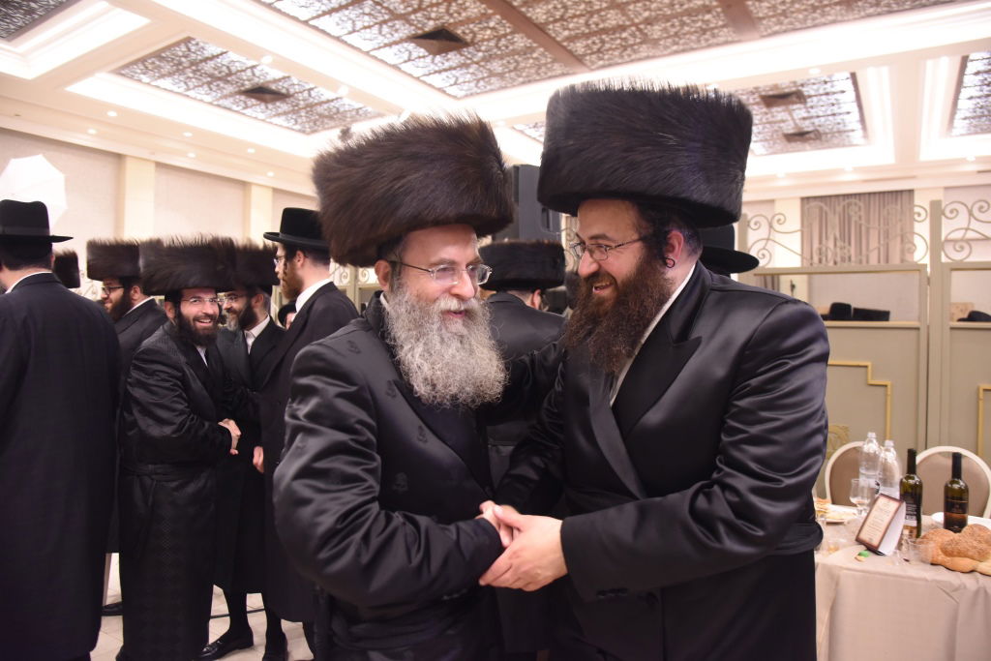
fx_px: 661
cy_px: 330
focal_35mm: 24
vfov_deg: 53.1
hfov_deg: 73.7
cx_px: 496
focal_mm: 24
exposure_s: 1/100
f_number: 5
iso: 2500
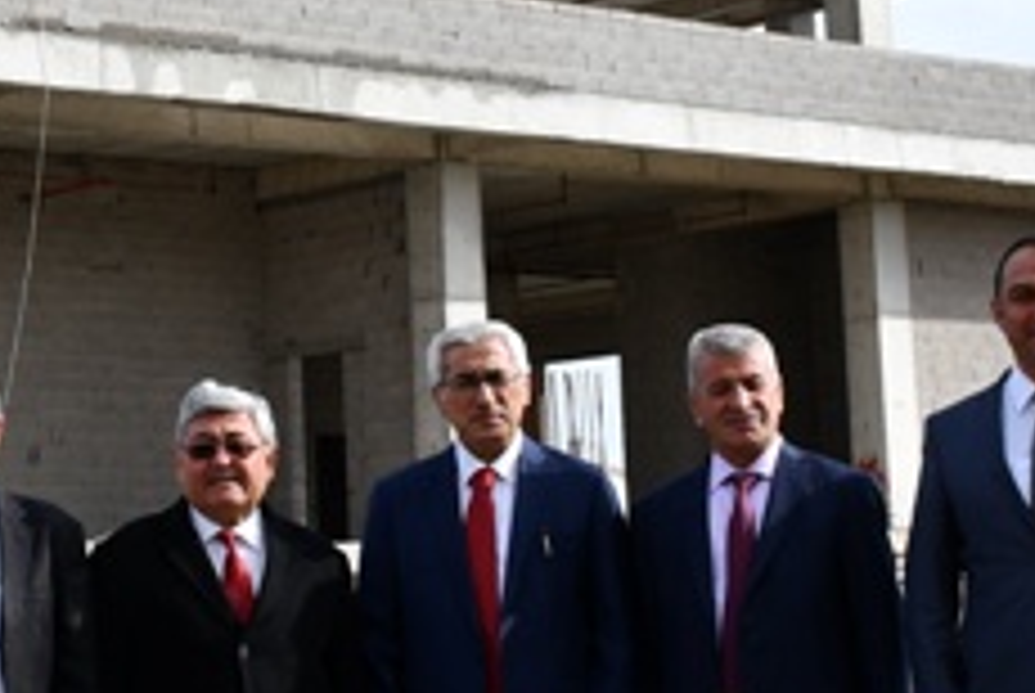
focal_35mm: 100
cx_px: 189
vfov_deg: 13.6
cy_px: 124
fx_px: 2879
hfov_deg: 20.1
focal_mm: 18
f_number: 8
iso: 100
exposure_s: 1/250
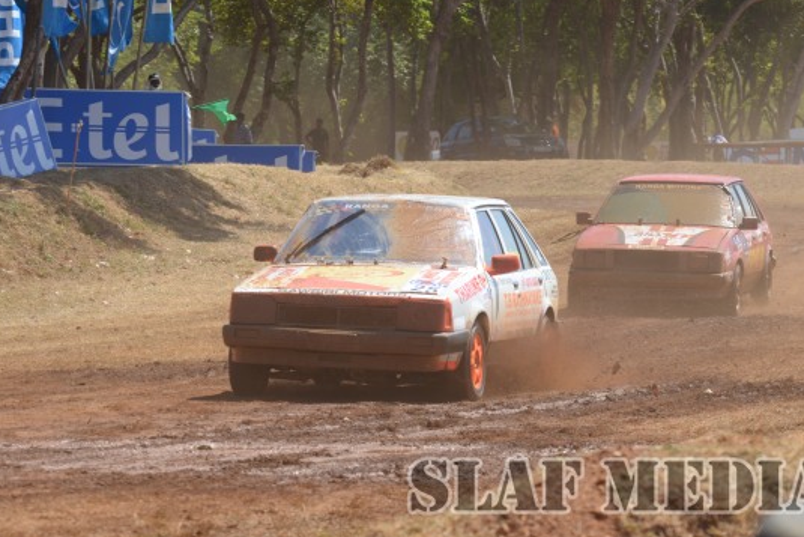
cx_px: 449
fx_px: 6558
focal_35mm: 294
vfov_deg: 4.7
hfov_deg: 7.0
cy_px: 278
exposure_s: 1/400
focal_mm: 175
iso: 200
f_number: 9
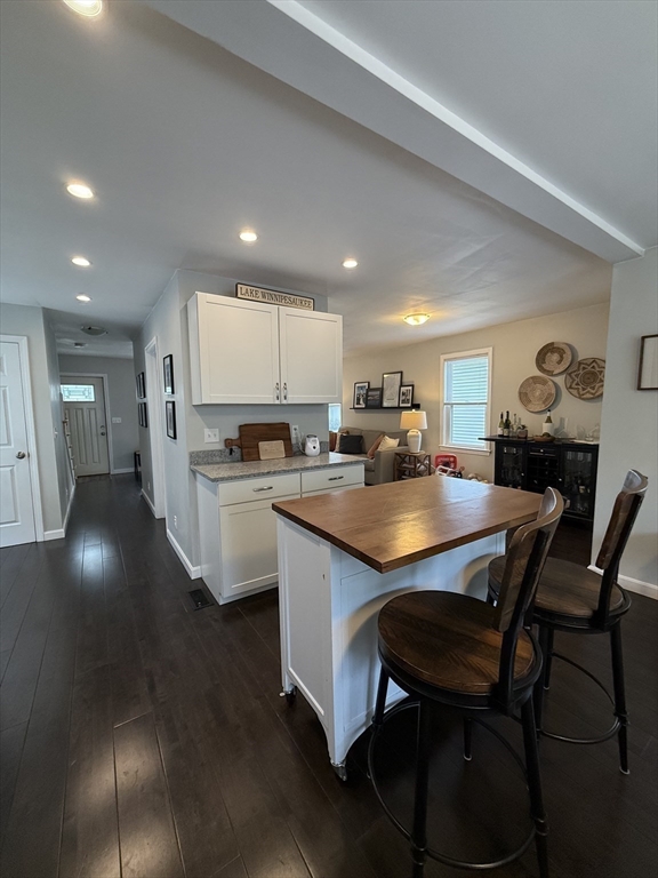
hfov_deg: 85.7
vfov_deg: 102.1
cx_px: 329
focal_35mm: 14
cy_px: 439
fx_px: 355
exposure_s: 1/120
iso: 160
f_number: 2.2
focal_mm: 2.22
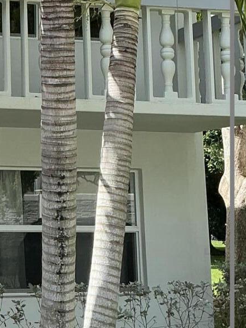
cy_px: 64
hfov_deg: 14.7
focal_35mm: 96
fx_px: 910
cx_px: -85
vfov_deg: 20.2
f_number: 1.8
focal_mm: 3
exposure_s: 1/454
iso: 25
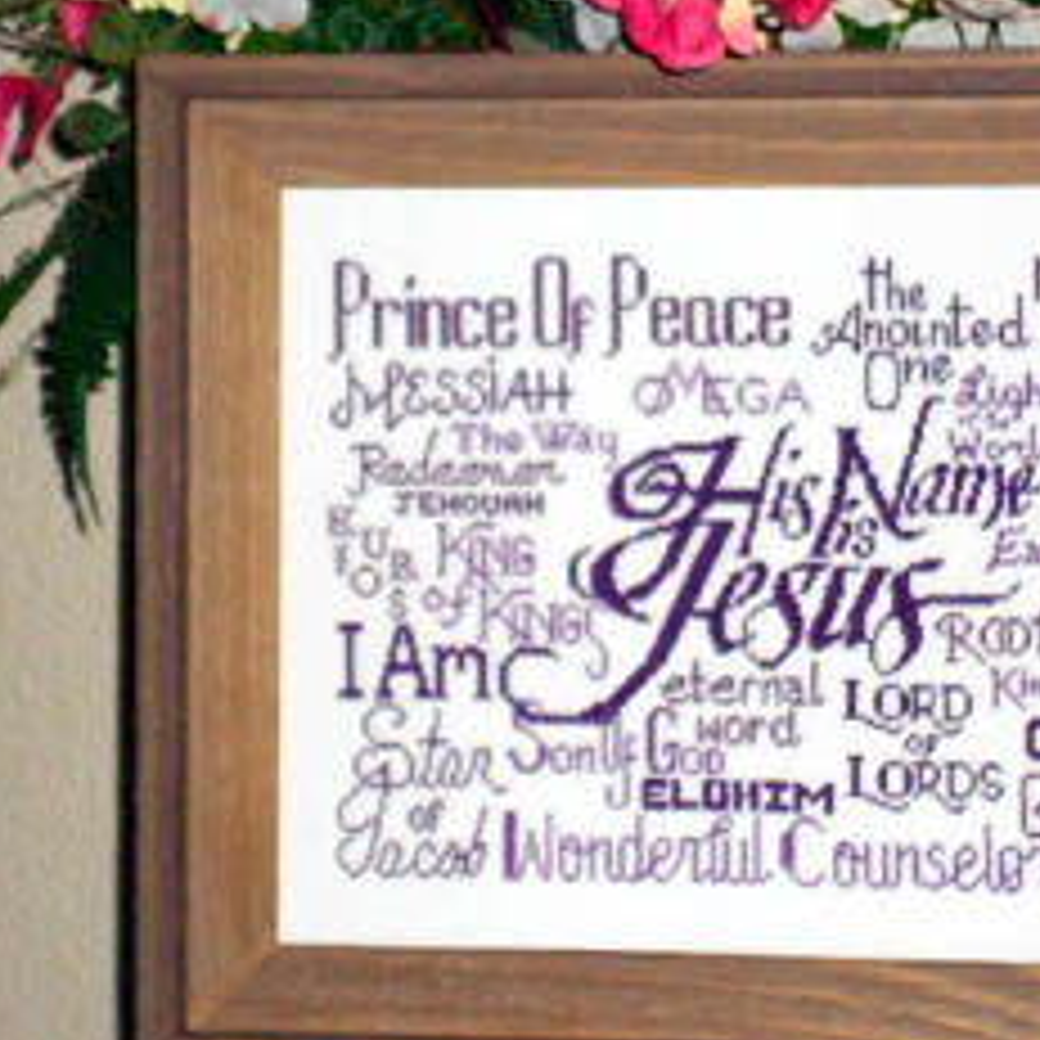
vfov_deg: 10.9
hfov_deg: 10.9
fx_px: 5473
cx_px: 570
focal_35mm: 161
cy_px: 452
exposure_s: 1/60
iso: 400
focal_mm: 17.6
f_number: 5.5
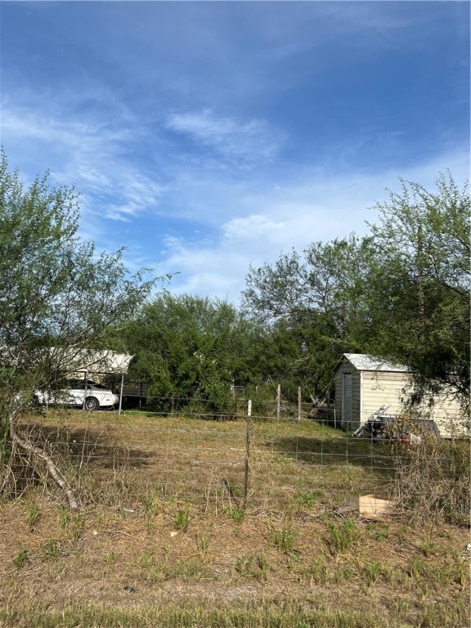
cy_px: 314
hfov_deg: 53.1
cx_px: 236
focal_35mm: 26
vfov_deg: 67.3
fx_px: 472
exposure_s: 1/3623
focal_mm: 5.1
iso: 50
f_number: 1.6
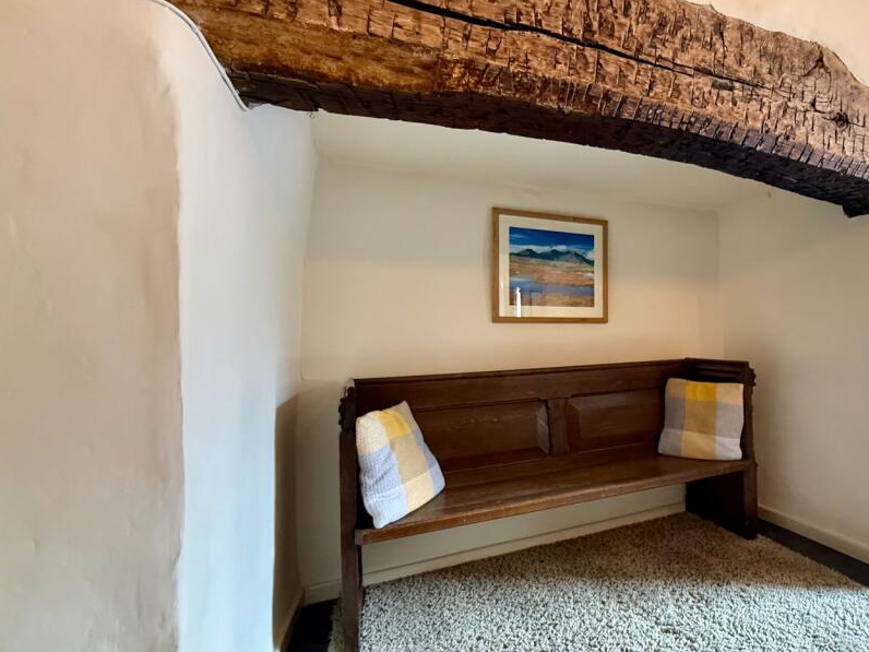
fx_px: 452
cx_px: 556
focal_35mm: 18
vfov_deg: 71.6
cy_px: 336
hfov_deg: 85.6
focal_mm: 2.22
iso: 500
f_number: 2.2
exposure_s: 1/50
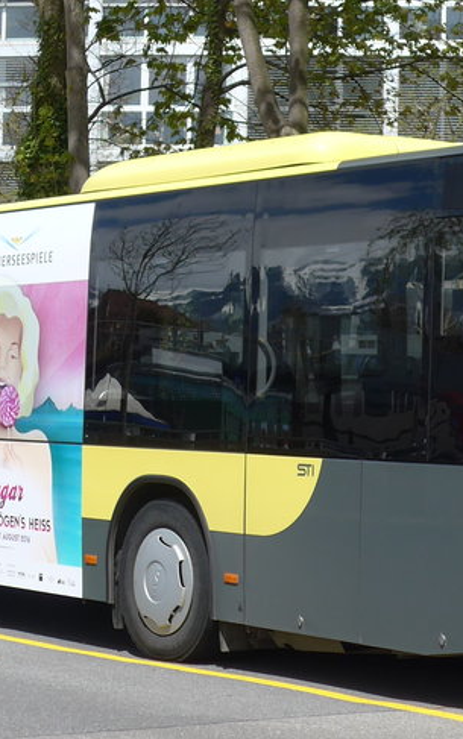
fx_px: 2157
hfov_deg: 12.3
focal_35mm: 107
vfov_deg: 19.4
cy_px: 270
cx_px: 246
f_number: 2.8
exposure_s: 1/1600
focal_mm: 8.4
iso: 80
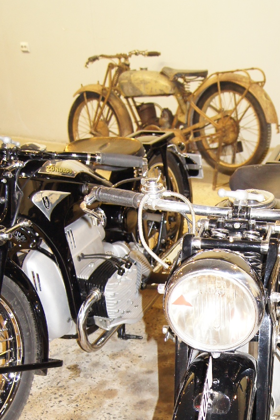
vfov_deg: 34.5
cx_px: 249
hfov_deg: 23.9
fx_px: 642
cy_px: 368
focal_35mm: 55
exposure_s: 1/25
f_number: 3.5
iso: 400
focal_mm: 18
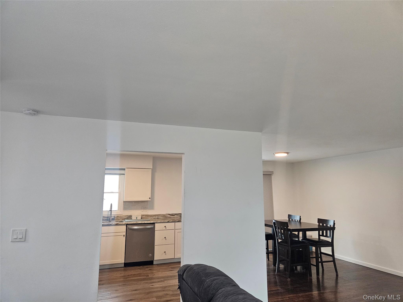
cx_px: 202
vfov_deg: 58.9
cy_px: 151
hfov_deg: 73.9
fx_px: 268
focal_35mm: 23
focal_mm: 5.4
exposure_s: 1/120
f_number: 1.8
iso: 500
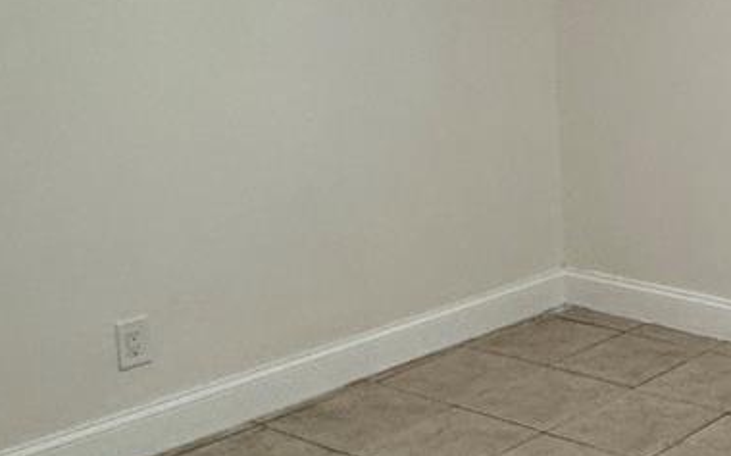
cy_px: 140
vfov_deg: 21.5
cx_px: 933
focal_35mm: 60
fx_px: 1195
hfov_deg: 28.4
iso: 250
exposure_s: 1/120
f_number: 2.2
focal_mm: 2.22
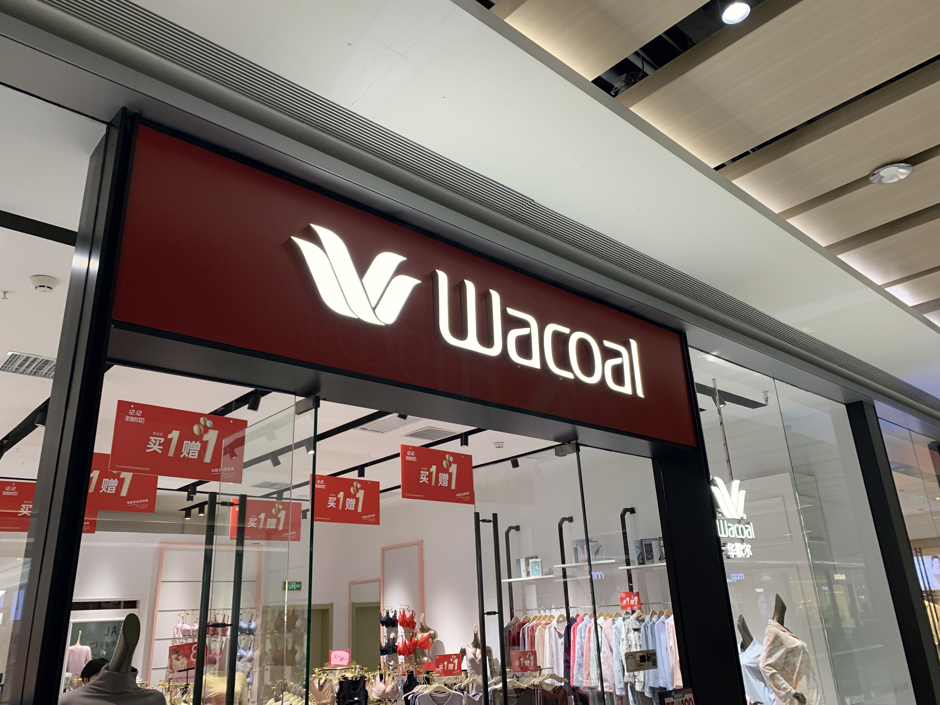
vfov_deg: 53.1
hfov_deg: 67.3
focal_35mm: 26
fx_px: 706
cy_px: 352
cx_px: 470
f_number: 1.8
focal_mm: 4.25
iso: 80
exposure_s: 1/100
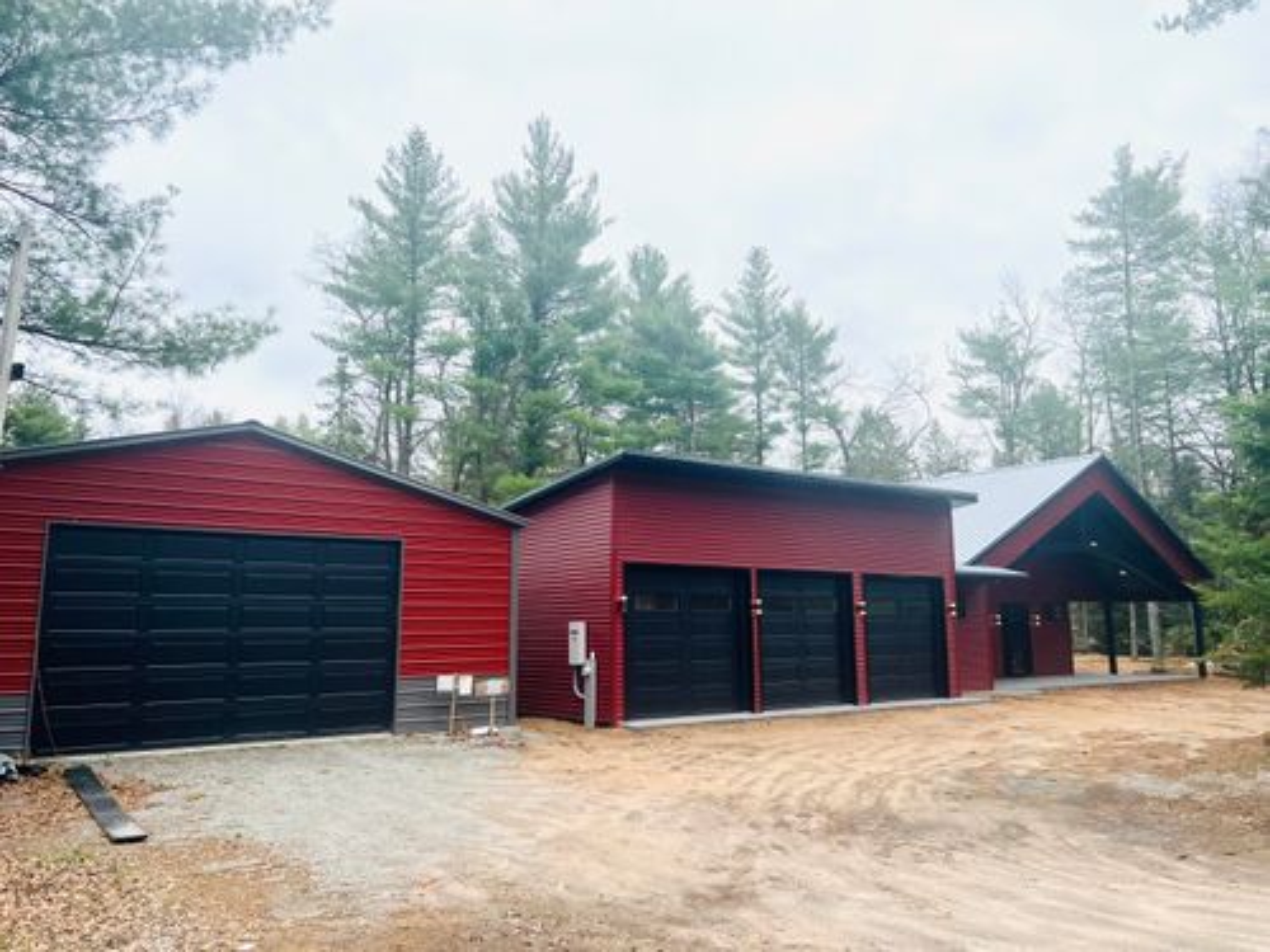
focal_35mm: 26
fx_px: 954
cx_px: 635
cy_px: 476
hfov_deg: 67.3
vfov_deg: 53.1
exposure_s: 1/1344
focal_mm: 5.7
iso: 50
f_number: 1.5
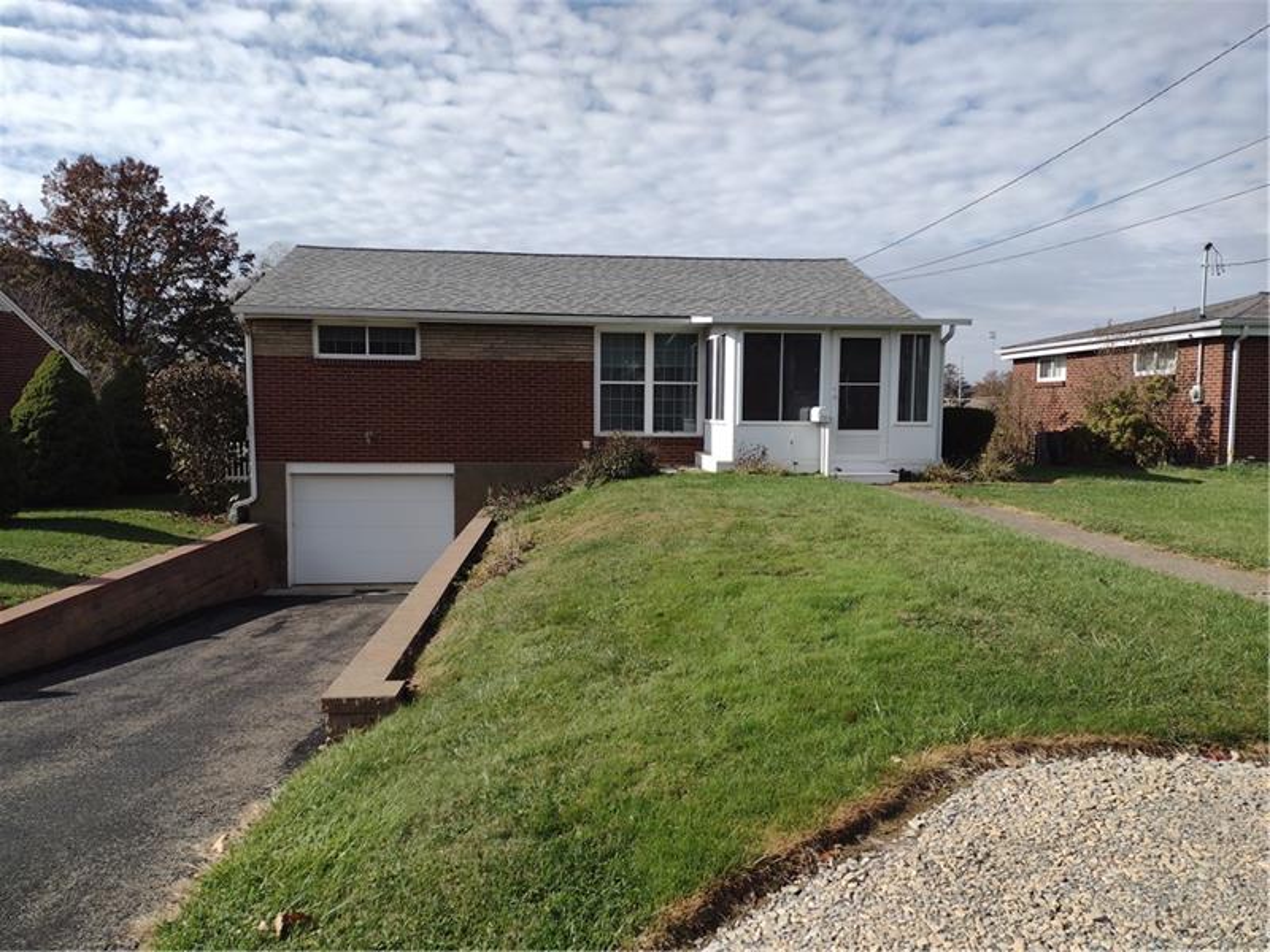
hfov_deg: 65.3
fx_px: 991
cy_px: 476
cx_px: 635
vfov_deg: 51.4
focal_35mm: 27
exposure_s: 1/2434
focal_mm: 4.71
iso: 100
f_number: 1.7
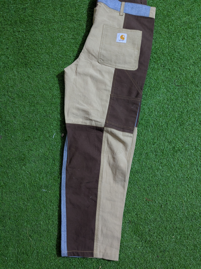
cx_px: 100
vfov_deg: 65.3
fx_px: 209
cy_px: 134
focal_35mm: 27
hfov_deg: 51.4
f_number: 1.73
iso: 311
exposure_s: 1/25
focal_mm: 4.38
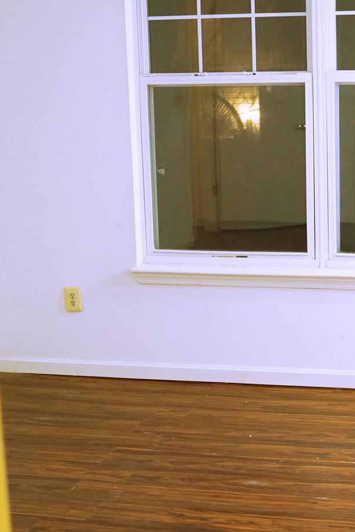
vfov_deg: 27.0
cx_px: 279
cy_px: 309
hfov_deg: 18.0
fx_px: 1109
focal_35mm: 75
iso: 1600
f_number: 3.2
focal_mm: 30
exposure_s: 1/160
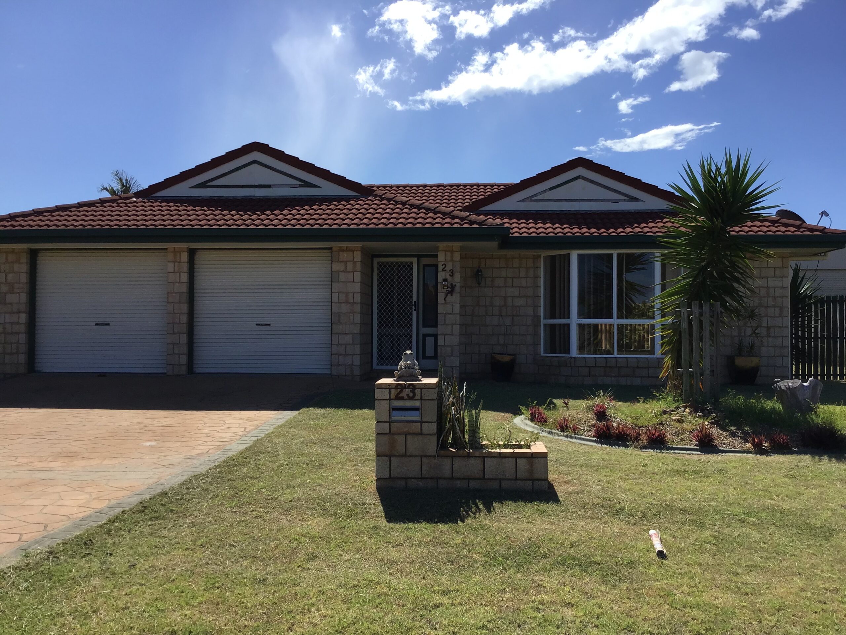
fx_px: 758
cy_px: 318
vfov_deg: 45.4
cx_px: 423
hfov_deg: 58.4
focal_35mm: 31
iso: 25
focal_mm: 3.3
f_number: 2.4
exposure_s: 1/1894
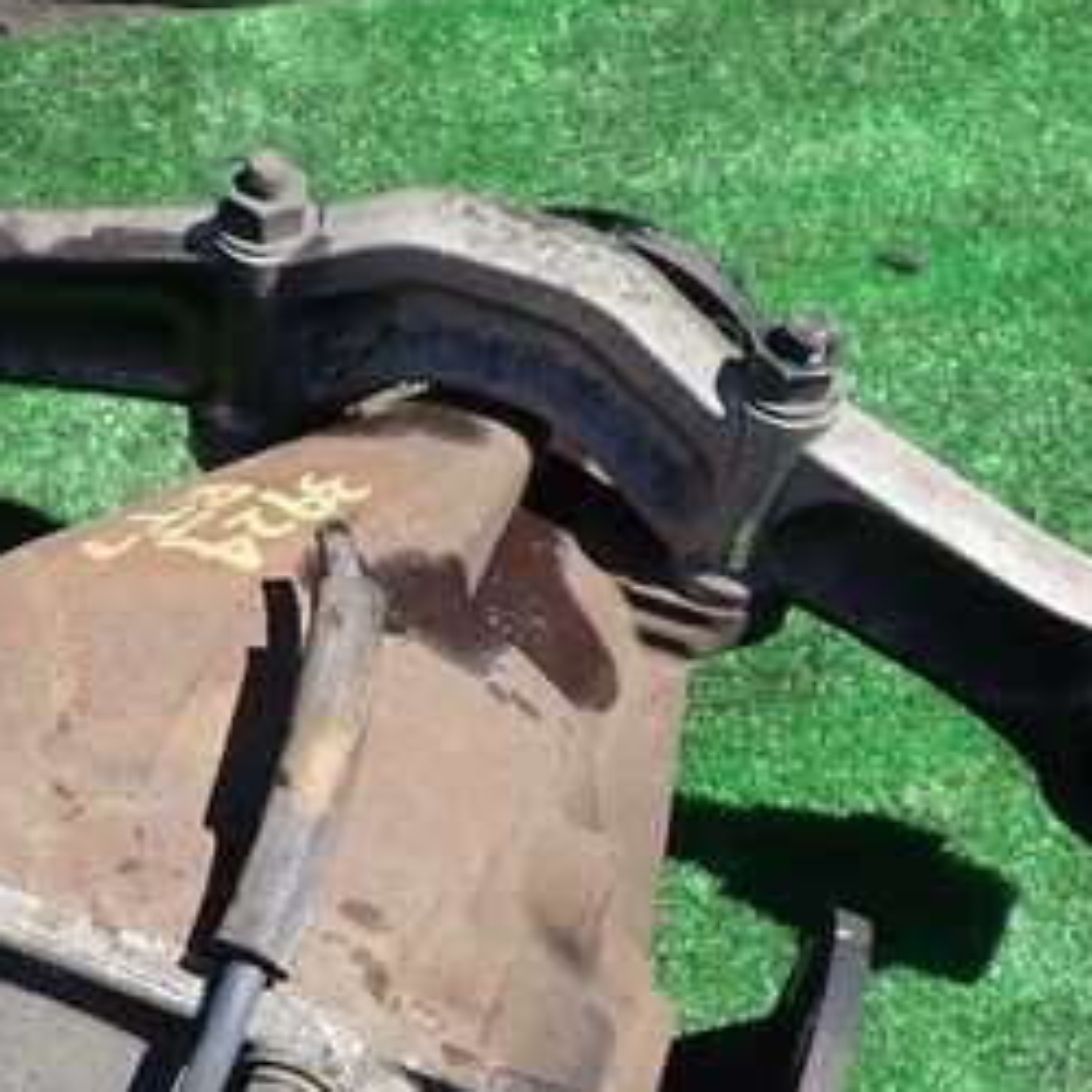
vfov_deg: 31.4
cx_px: 284
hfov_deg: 31.7
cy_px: 860
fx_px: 1892
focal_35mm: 53
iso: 100
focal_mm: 4.5
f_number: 2.8
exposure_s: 1/800
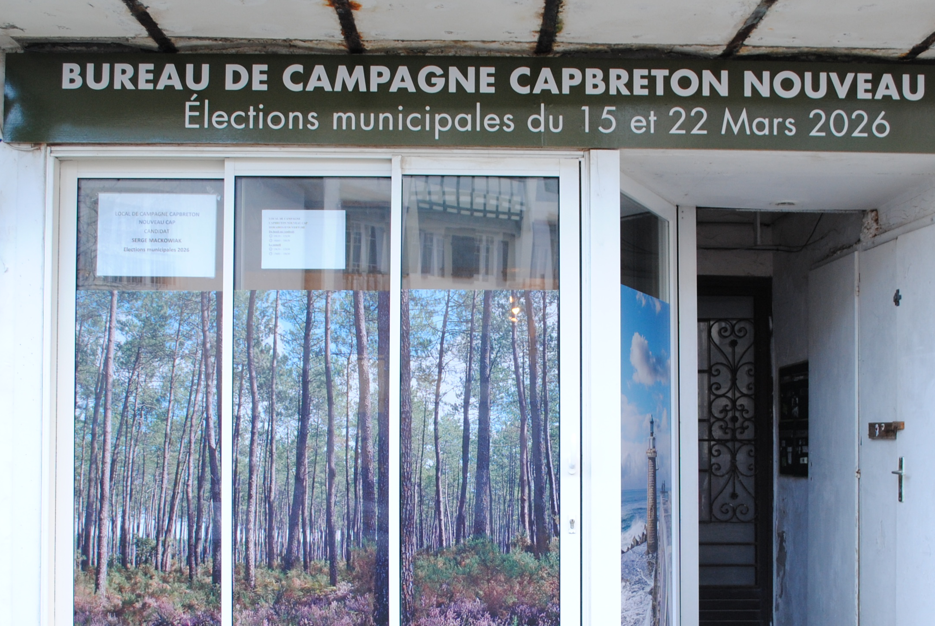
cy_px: 402
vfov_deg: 28.0
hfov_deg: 41.0
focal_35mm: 48
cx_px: 509
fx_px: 1248
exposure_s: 1/60
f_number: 4
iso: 200
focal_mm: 18
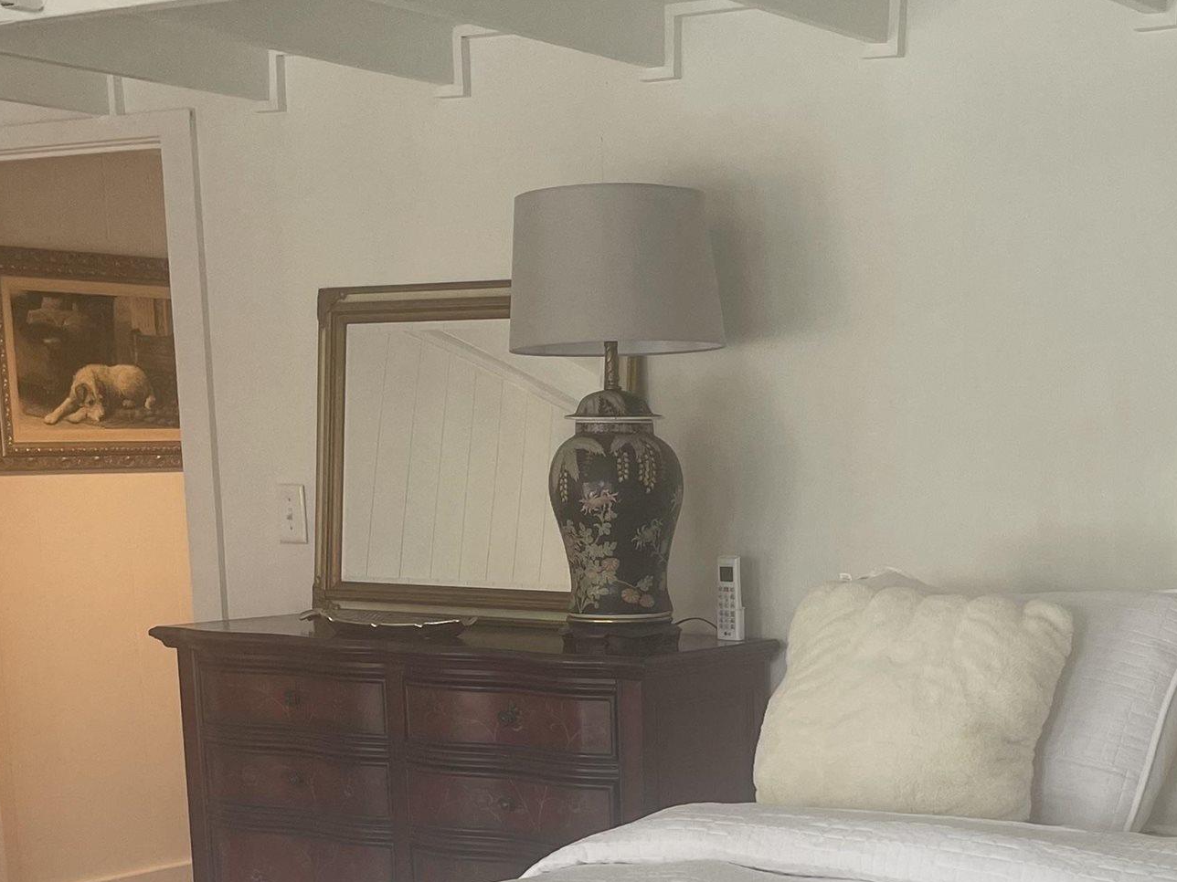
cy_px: 960
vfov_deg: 22.4
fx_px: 2108
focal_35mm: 62
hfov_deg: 30.8
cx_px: 852
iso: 80
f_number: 1.6
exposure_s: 1/120
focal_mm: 4.2
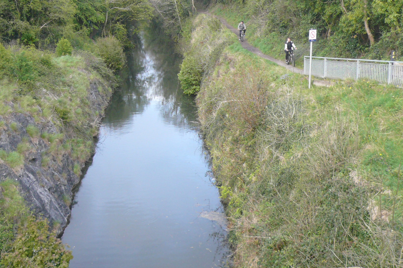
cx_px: 202
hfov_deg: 42.7
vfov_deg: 29.2
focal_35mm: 46
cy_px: 124
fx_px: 515
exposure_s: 1/50
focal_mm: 4.7
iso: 100
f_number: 2.8
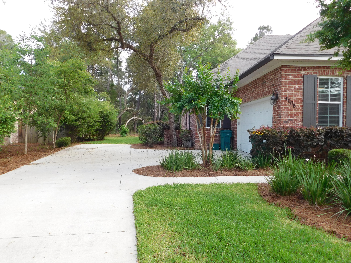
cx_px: 176
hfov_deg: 60.0
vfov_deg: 46.8
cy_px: 132
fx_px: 304
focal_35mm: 30
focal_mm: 5.3
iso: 125
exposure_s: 1/200
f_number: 3.2
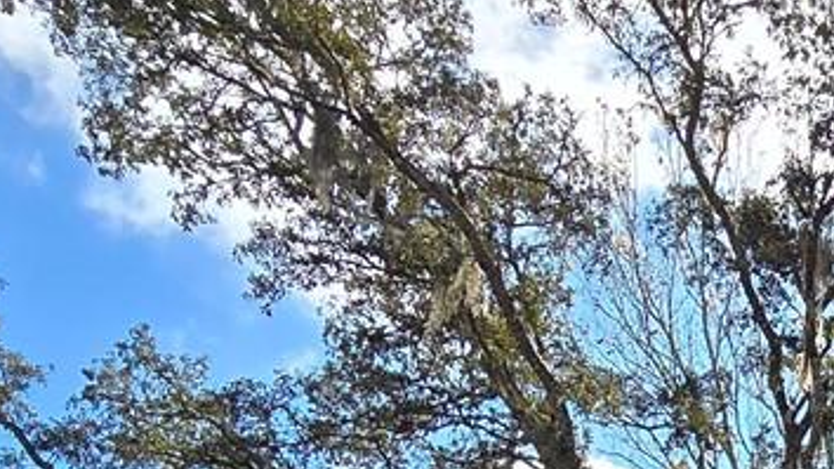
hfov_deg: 27.7
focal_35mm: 64
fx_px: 1415
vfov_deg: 15.0
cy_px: 959
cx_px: 1065
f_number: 2.2
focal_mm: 2.2
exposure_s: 1/1418
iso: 50
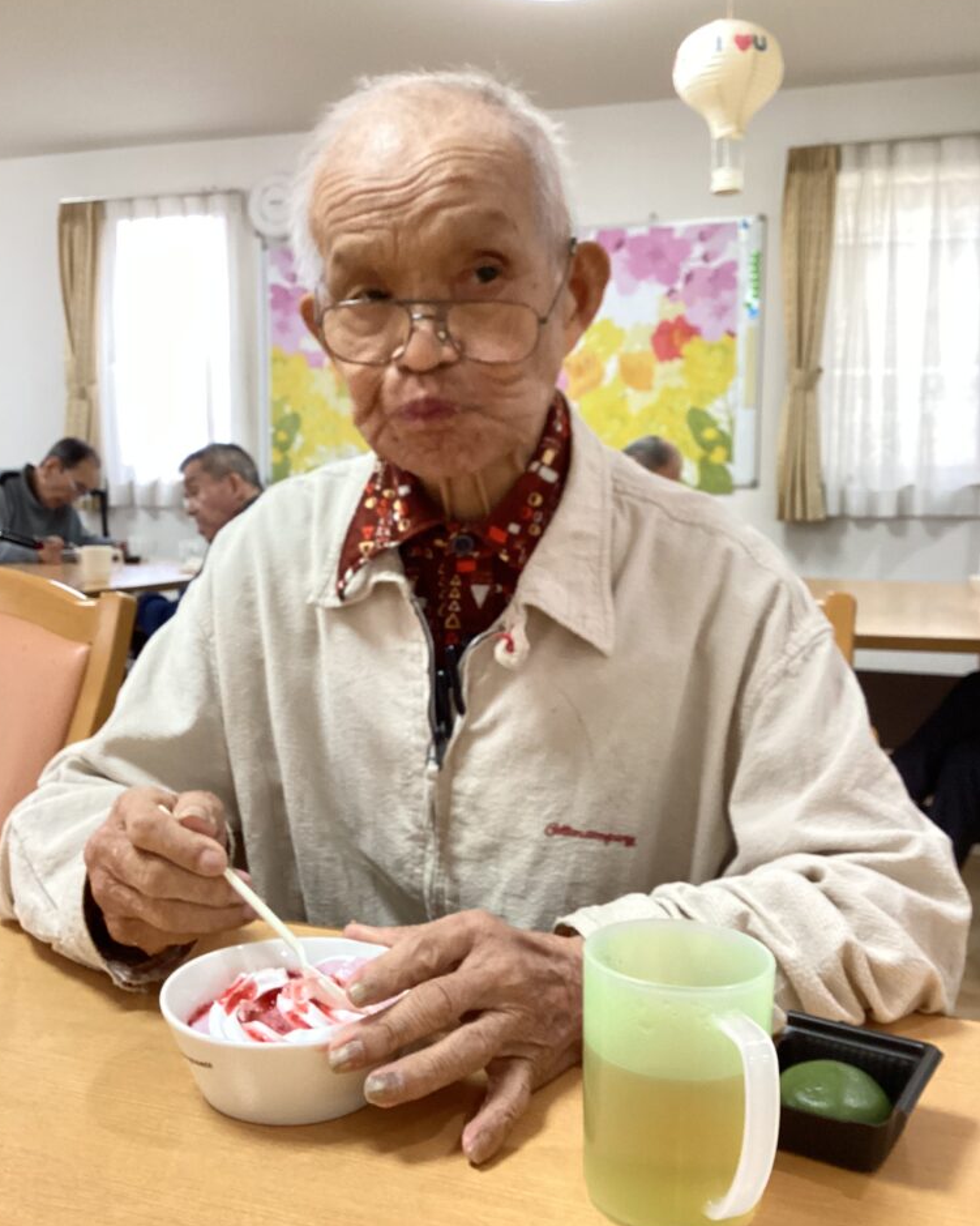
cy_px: 591
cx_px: 482
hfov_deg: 44.5
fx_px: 1197
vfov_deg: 54.2
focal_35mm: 33
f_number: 2.4
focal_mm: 3.3
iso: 250
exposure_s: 1/50
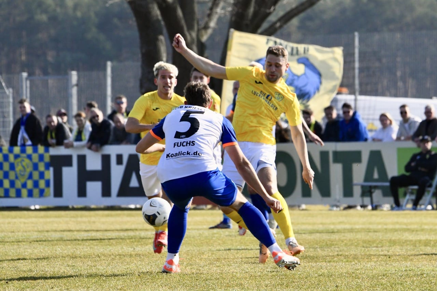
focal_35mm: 350
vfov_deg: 3.9
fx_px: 4248
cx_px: 218
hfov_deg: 5.9
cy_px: 146
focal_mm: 350
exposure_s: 1/1600
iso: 2500
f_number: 11
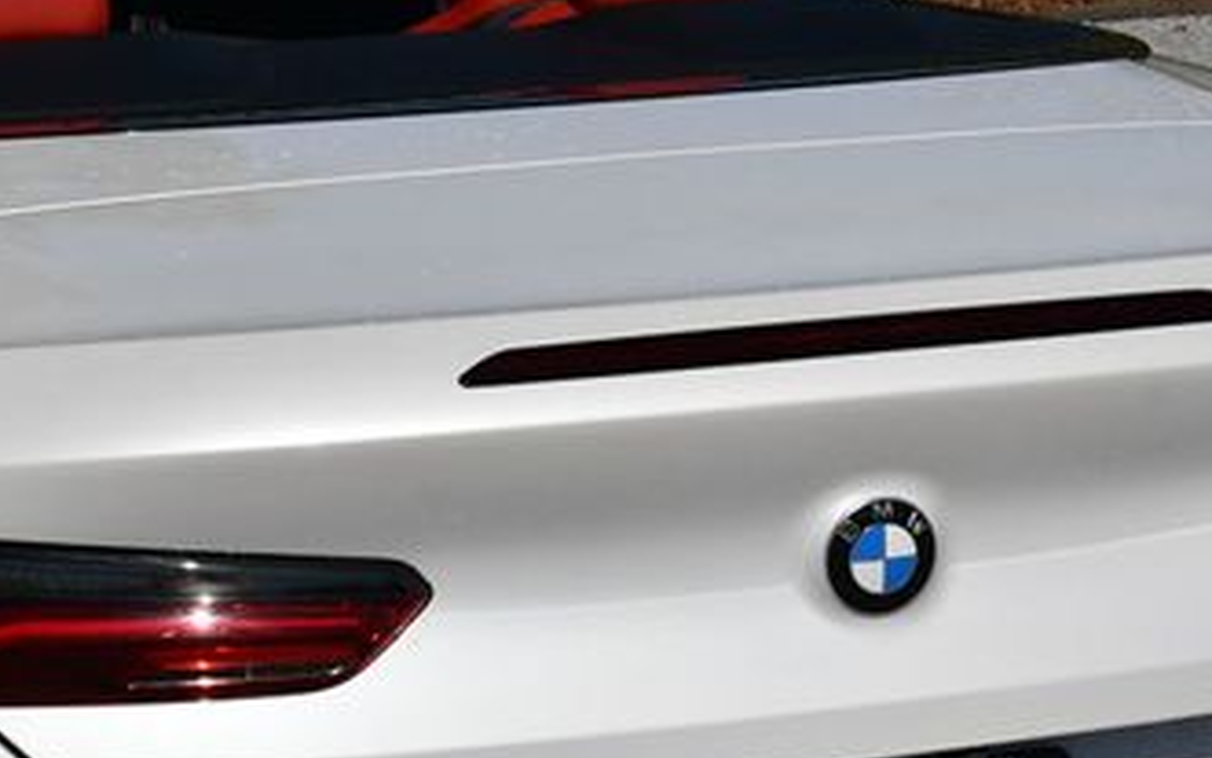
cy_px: 765
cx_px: 685
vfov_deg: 9.7
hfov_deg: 15.6
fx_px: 4427
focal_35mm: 134
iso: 100
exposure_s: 1/500
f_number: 11
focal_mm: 34
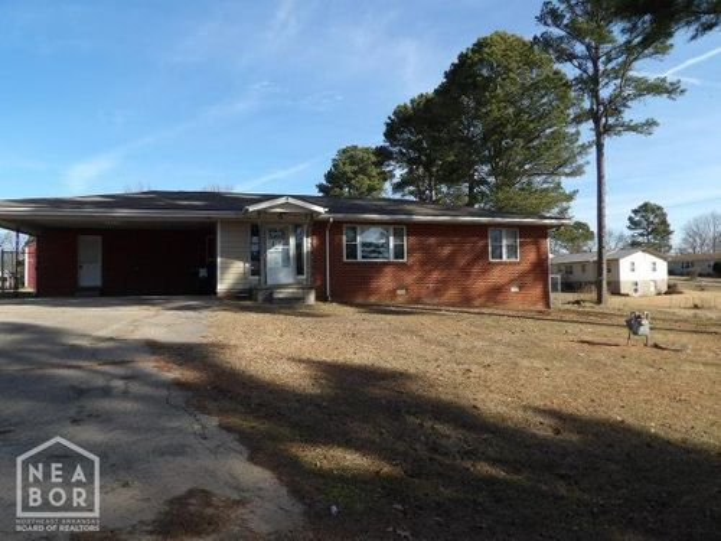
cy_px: 270
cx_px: 360
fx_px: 500
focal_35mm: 24
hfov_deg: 71.6
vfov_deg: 56.8
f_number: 3.2
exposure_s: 1/722
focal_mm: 4.3
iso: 100
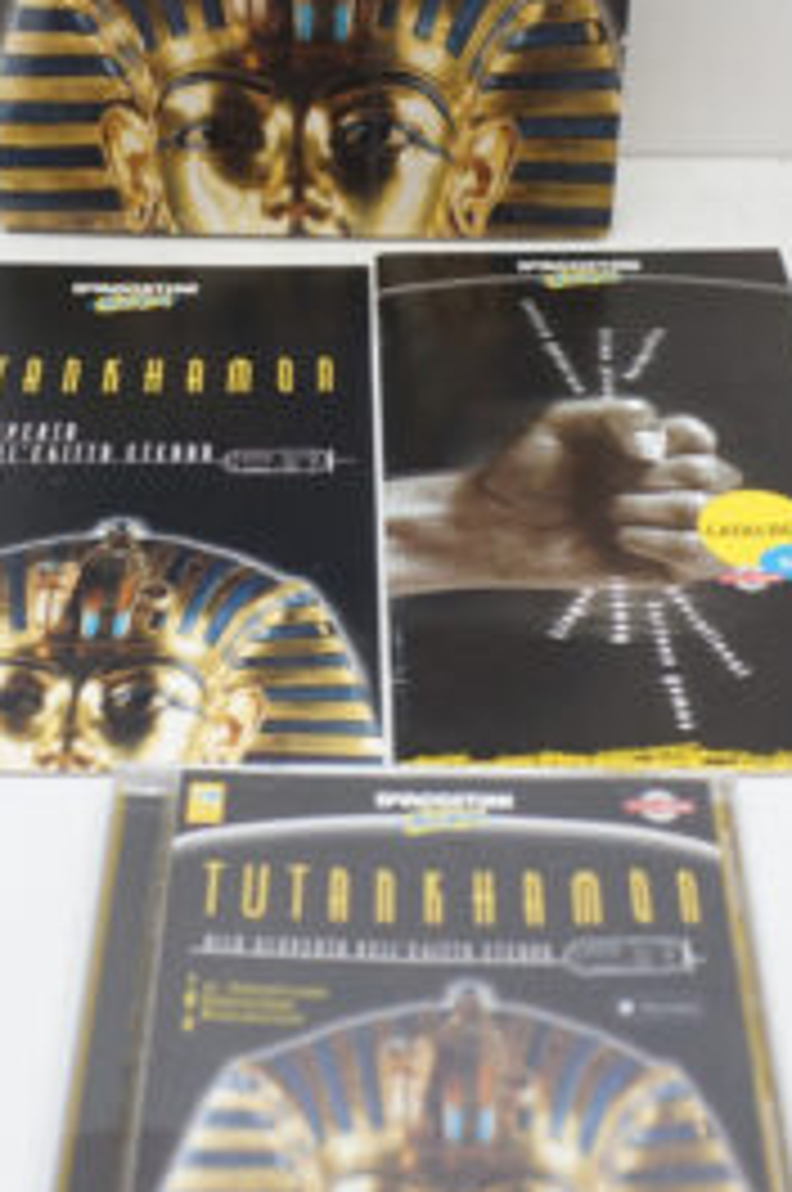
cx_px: 338
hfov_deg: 26.4
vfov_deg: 38.3
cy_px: 353
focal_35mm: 51
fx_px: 1687
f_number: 4.5
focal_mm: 20
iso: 1000
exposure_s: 1/60
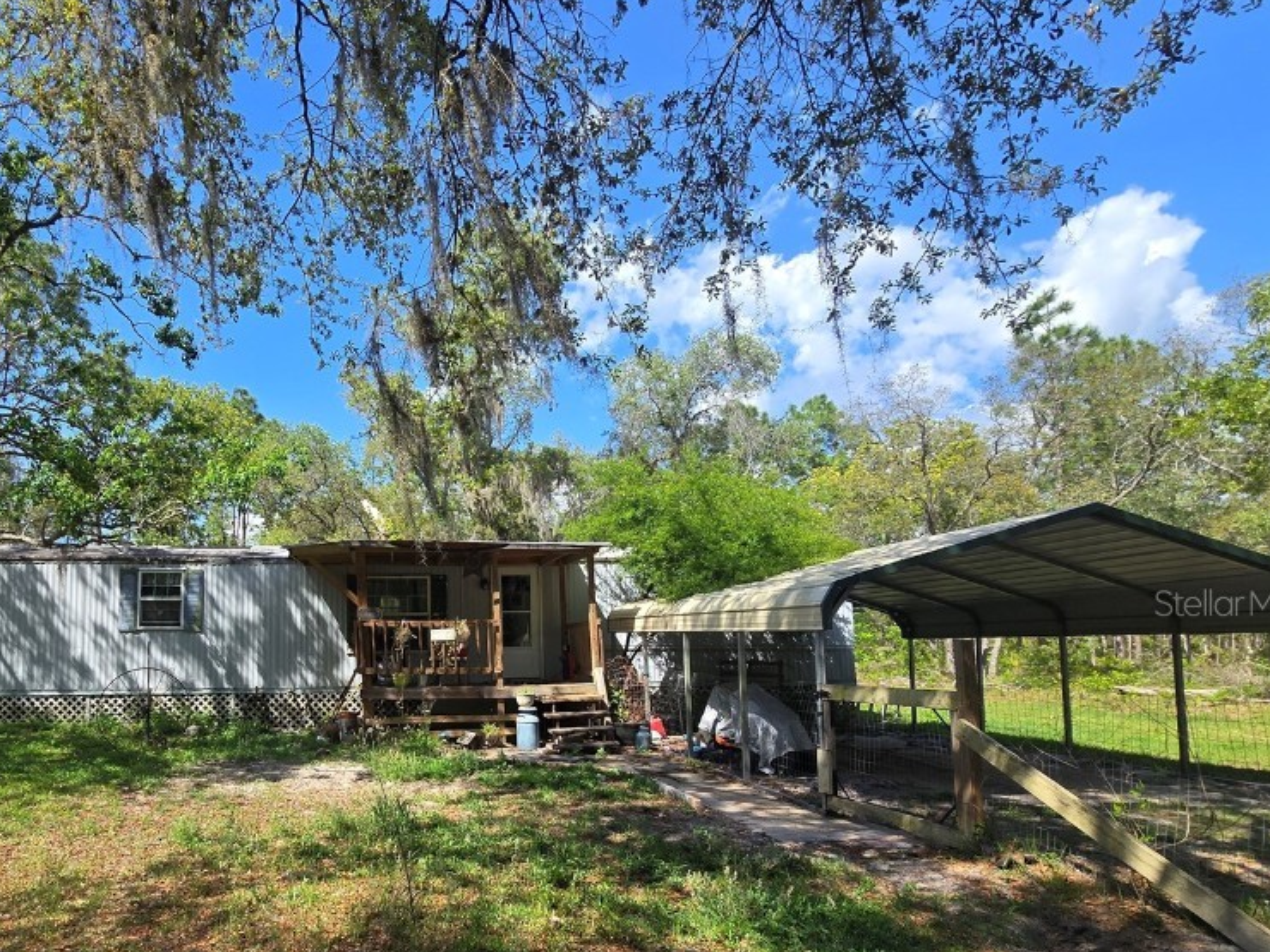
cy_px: 602
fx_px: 660
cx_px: 438
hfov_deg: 85.1
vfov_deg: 70.3
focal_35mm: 18
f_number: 2.2
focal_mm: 2.2
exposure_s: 1/1050
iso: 50
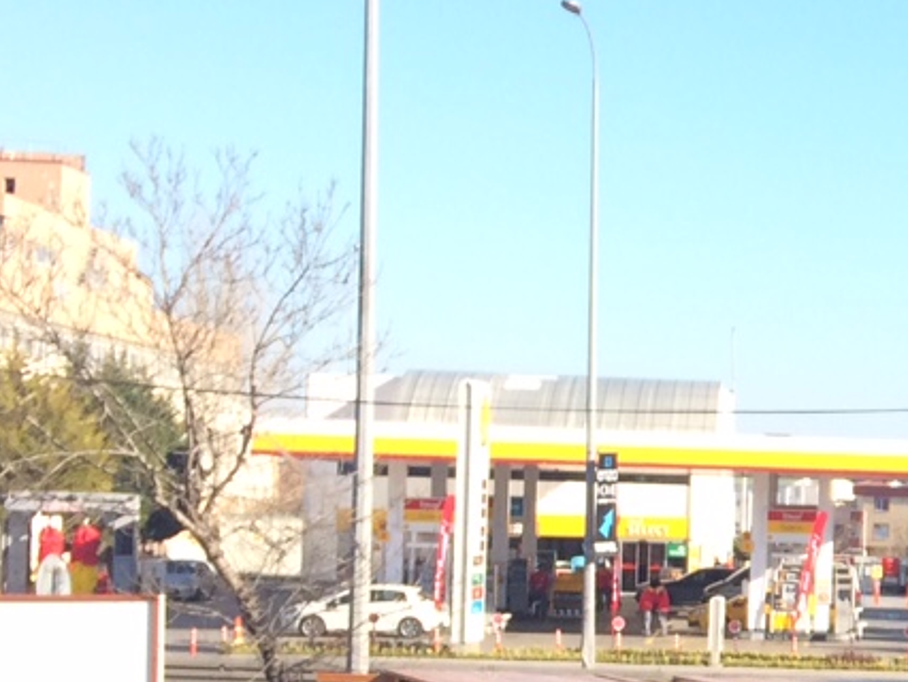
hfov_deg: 15.3
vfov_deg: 13.3
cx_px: 1631
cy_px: 520
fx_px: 2913
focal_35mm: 111
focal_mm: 4.15
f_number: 2.2
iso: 32
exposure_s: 1/805
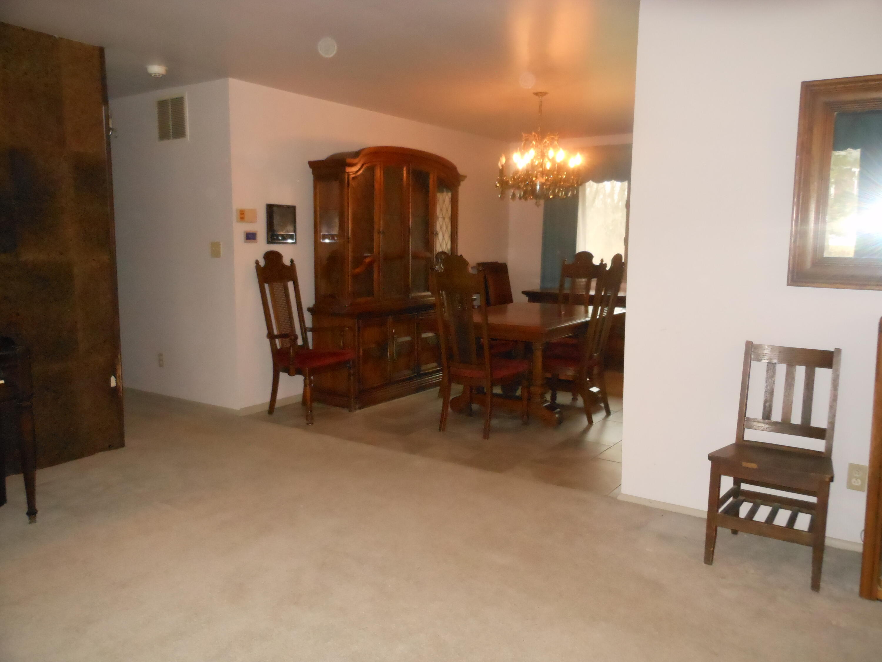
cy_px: 331
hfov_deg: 63.4
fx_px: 713
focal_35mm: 28
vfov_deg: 49.7
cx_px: 441
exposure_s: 1/25
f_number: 3.7
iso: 640
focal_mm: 5
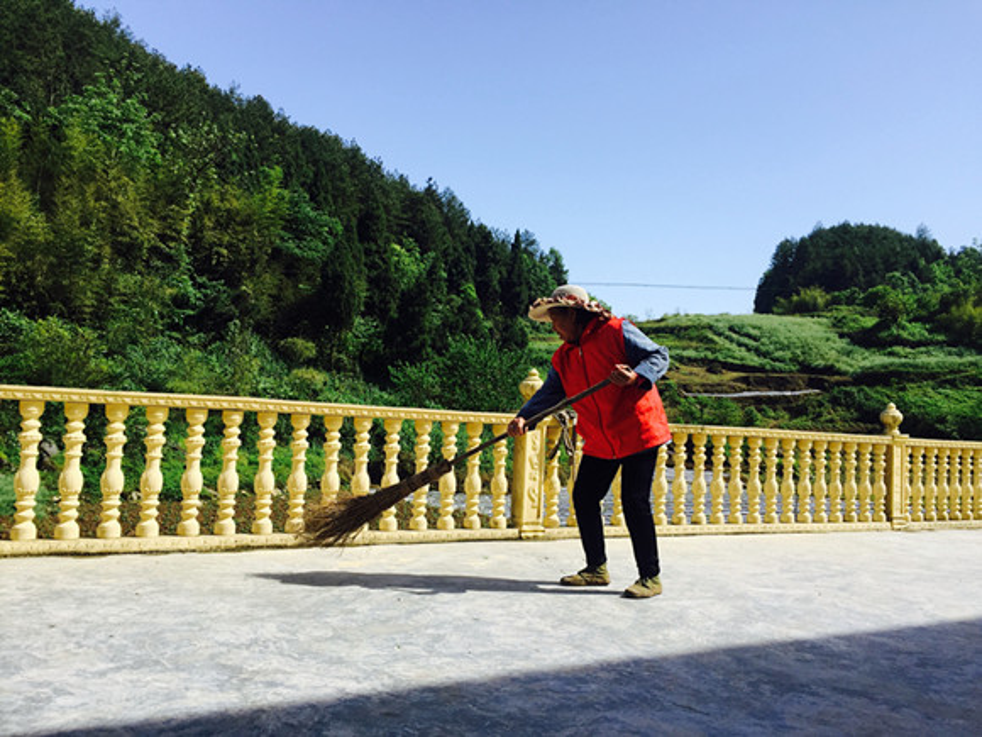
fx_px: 823
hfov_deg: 61.7
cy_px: 368
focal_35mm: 29
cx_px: 491
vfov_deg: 48.2
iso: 32
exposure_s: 1/1364
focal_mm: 4.15
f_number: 2.2
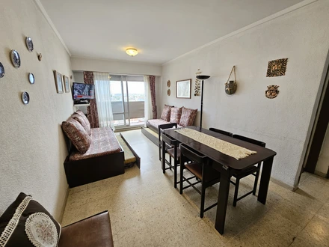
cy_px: 124
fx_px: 124
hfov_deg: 106.2
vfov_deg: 89.9
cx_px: 164
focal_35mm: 13
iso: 64
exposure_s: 1/50
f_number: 2.2
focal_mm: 1.7
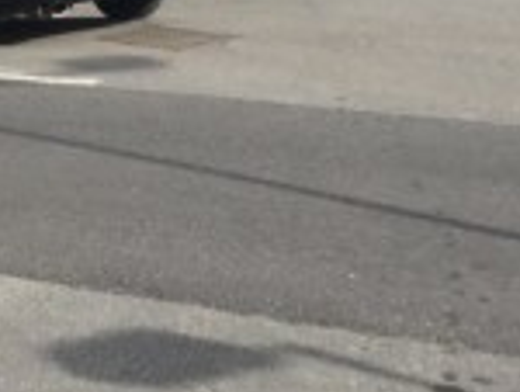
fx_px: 1866
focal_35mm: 124
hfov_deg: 15.0
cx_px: -187
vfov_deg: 11.8
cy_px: -31
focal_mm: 3.3
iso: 25
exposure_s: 1/959
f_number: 2.4
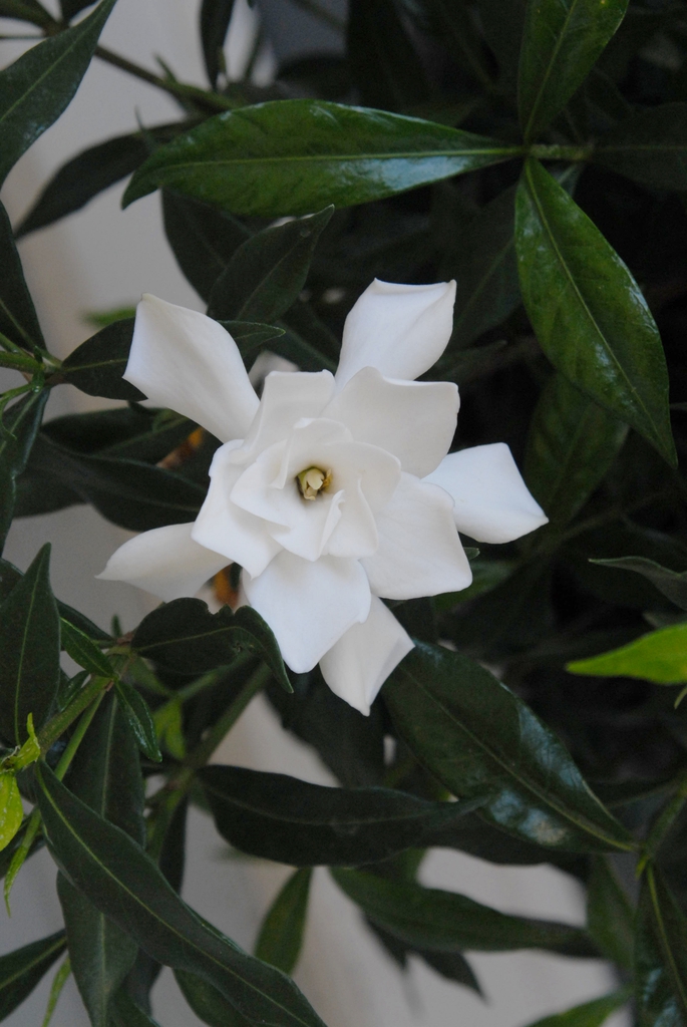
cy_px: 514
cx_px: 344
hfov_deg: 13.1
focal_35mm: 105
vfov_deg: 19.4
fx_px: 2998
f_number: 7.1
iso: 400
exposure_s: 1/200
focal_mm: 70
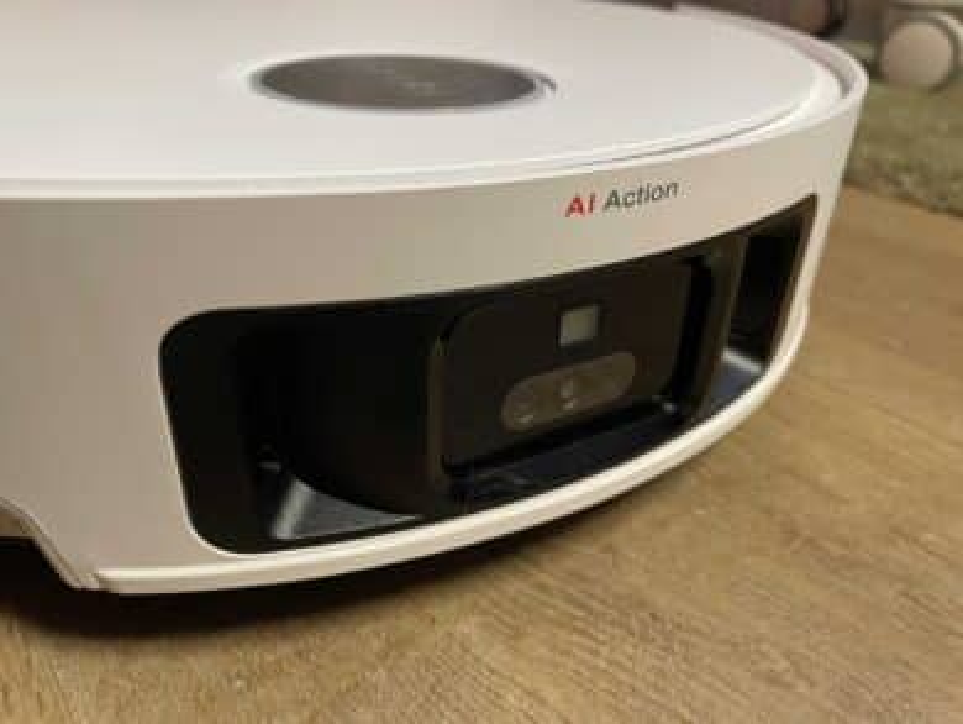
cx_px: 482
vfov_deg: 53.1
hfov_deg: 67.3
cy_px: 362
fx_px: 724
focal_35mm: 26
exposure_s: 1/50
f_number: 1.6
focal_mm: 4.2
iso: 320
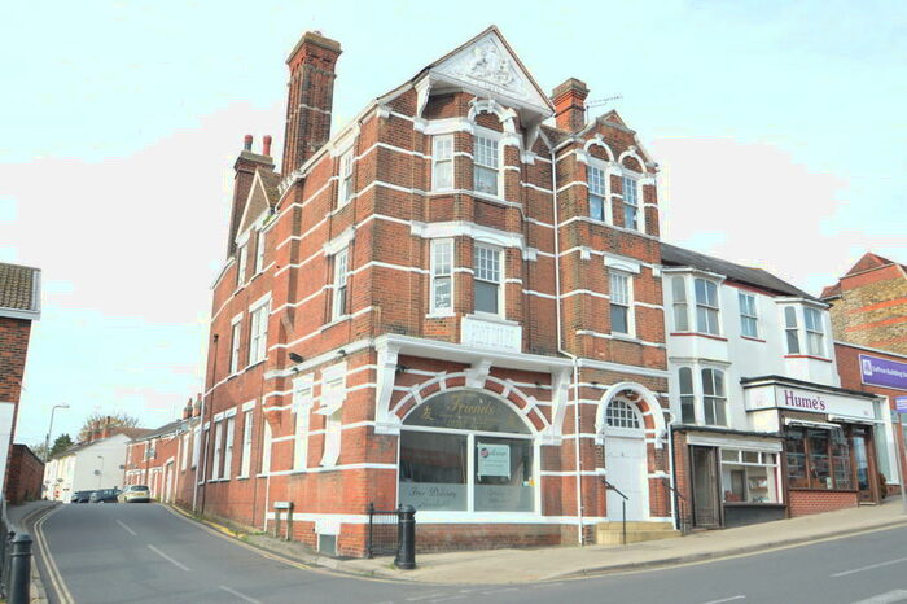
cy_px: 302
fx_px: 718
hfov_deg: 64.6
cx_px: 454
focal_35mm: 28
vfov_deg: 45.6
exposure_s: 1/100
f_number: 5
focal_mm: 19
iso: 100
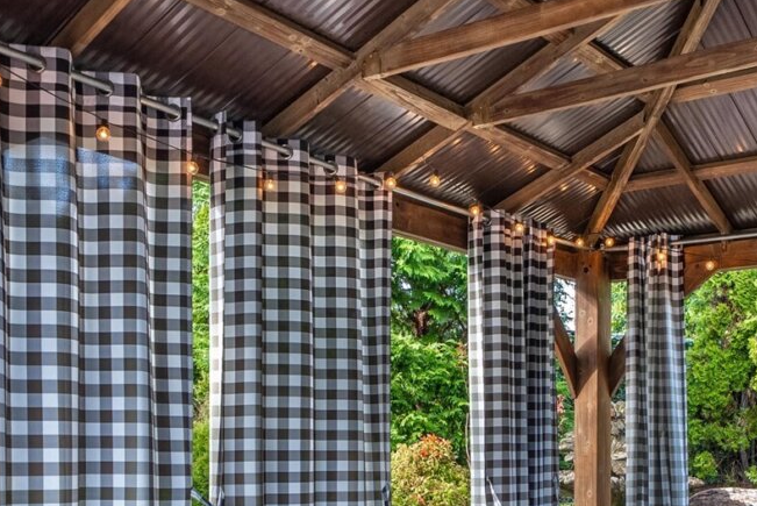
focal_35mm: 43
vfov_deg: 29.3
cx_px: 592
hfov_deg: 43.5
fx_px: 905
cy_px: 502
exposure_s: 1/30
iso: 250
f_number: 7.1
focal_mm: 20
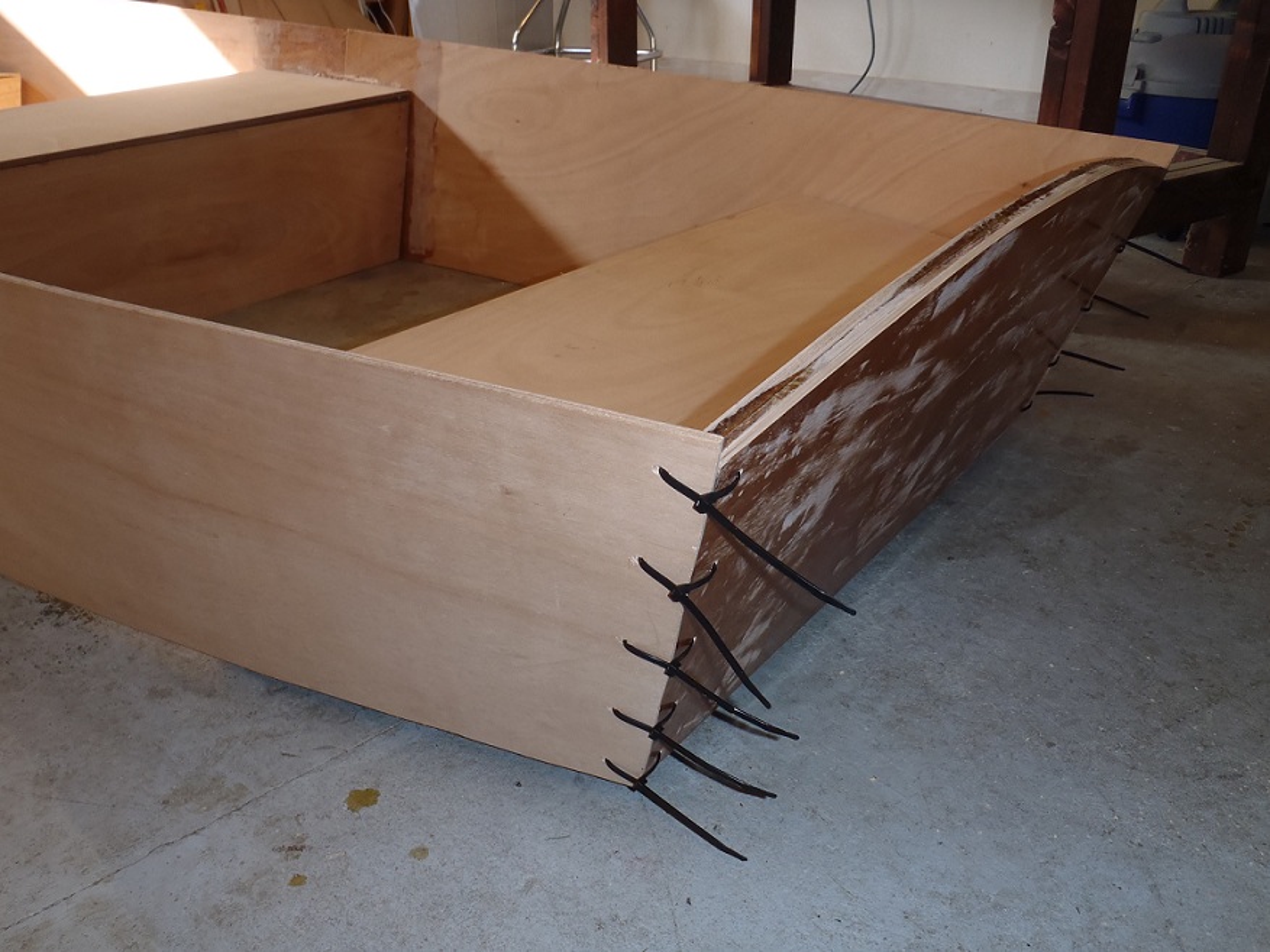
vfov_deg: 49.8
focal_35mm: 28
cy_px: 476
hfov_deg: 63.4
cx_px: 635
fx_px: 1027
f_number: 3.9
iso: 100
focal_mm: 5
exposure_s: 1/30
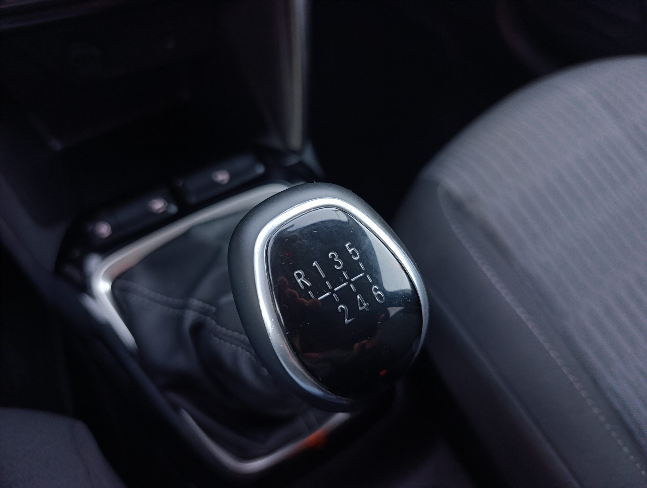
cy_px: 244
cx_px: 324
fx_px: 431
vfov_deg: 59.0
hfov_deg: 73.8
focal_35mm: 23
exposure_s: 1/50
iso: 1000
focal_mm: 6.14
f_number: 1.6
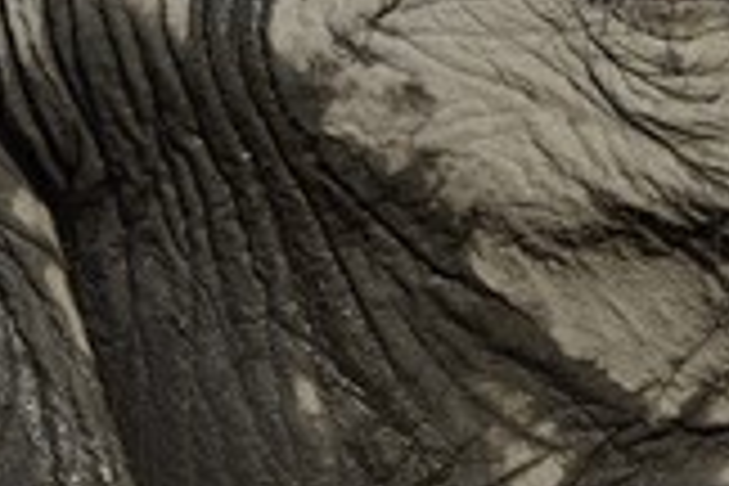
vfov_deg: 1.9
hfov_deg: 2.8
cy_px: 50
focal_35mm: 725
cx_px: 711
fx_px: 14680
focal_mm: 280
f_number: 10
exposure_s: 1/500
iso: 400
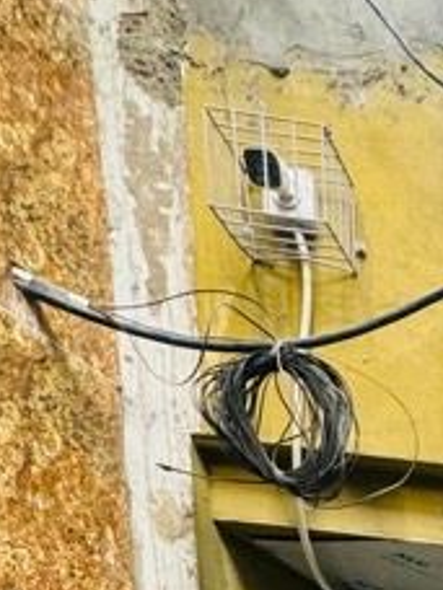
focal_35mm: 63
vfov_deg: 21.8
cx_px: 860
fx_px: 1075
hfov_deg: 17.5
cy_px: 1014
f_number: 2.2
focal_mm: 2.22
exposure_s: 1/99
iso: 125
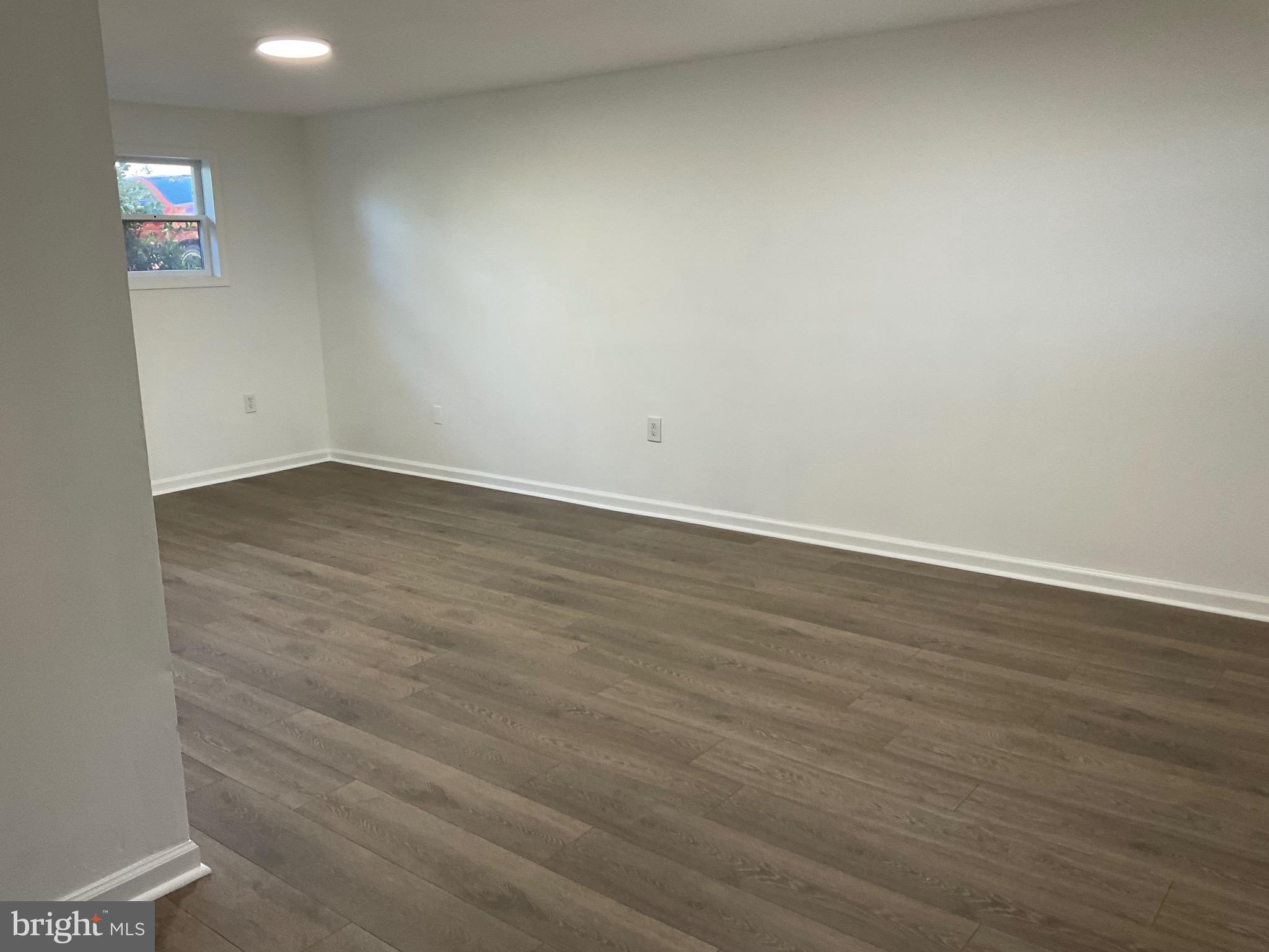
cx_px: 634
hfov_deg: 61.7
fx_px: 1063
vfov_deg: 48.2
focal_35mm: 29
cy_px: 476
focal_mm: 3
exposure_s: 1/60
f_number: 1.8
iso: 80
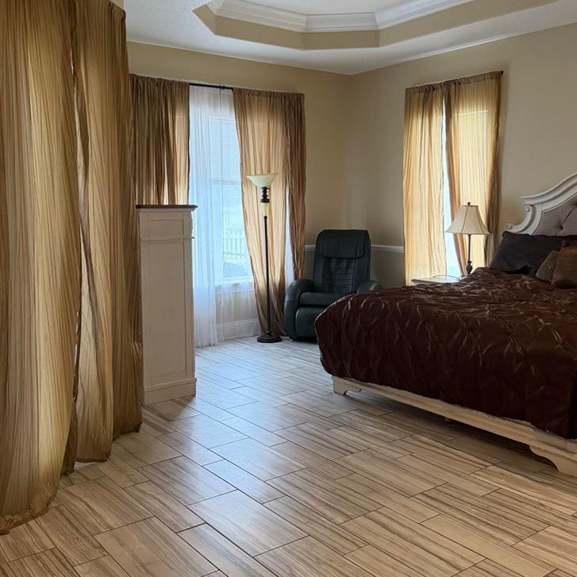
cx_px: 306
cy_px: 253
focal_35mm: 35
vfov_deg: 47.1
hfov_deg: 47.2
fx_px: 660
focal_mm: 6.76
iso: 400
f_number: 1.78
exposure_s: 1/116
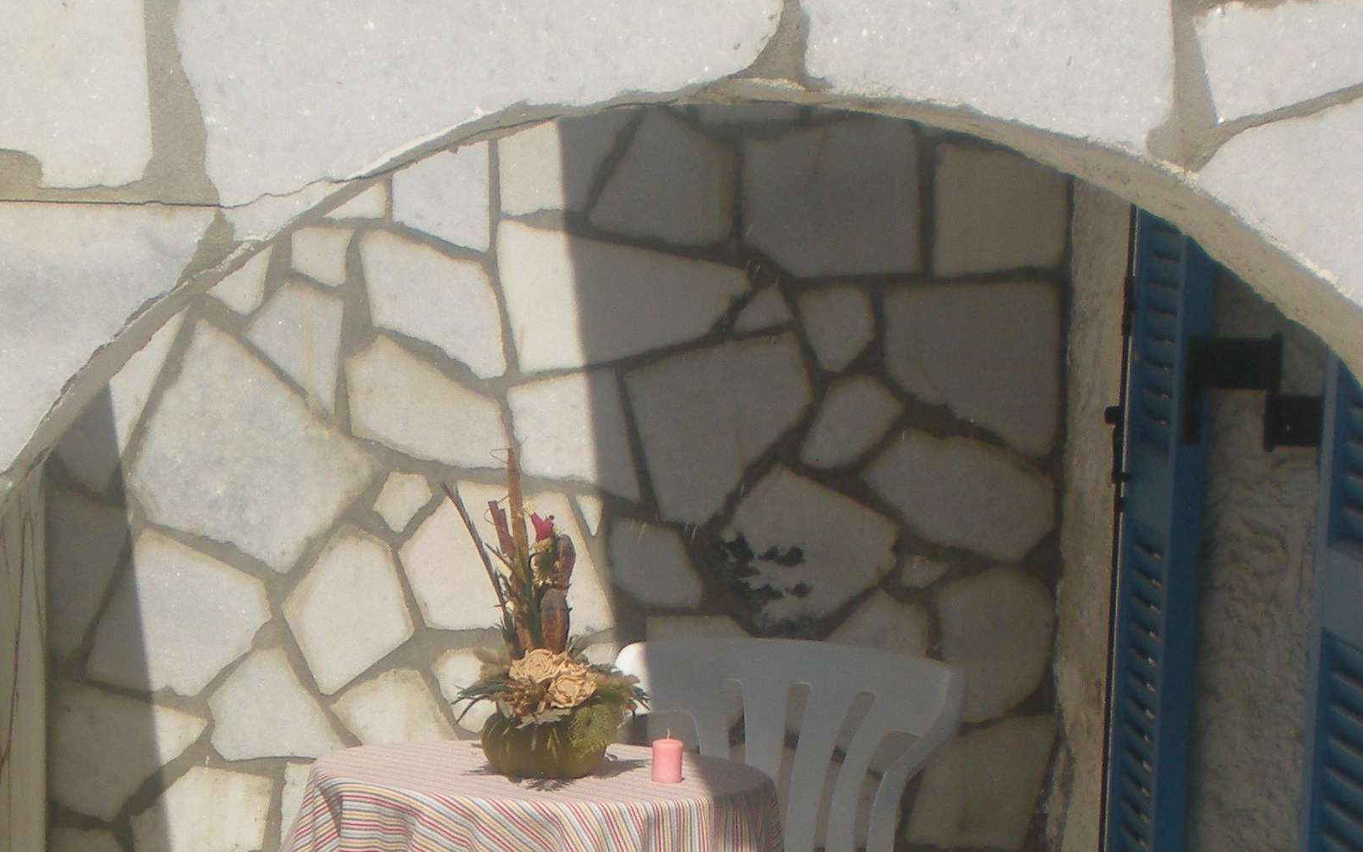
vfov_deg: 10.8
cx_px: 754
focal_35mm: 121
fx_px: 4495
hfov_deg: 17.2
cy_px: 775
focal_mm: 9.3
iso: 64
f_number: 5.6
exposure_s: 1/706
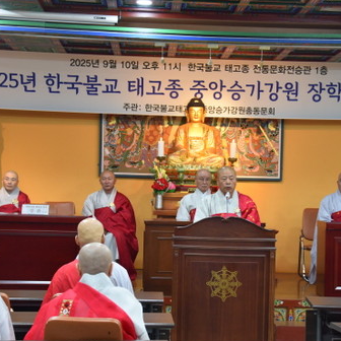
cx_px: 208
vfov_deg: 19.7
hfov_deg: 19.7
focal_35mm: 88
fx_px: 981
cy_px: 201
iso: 1400
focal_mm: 58
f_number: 4.5
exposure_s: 1/60
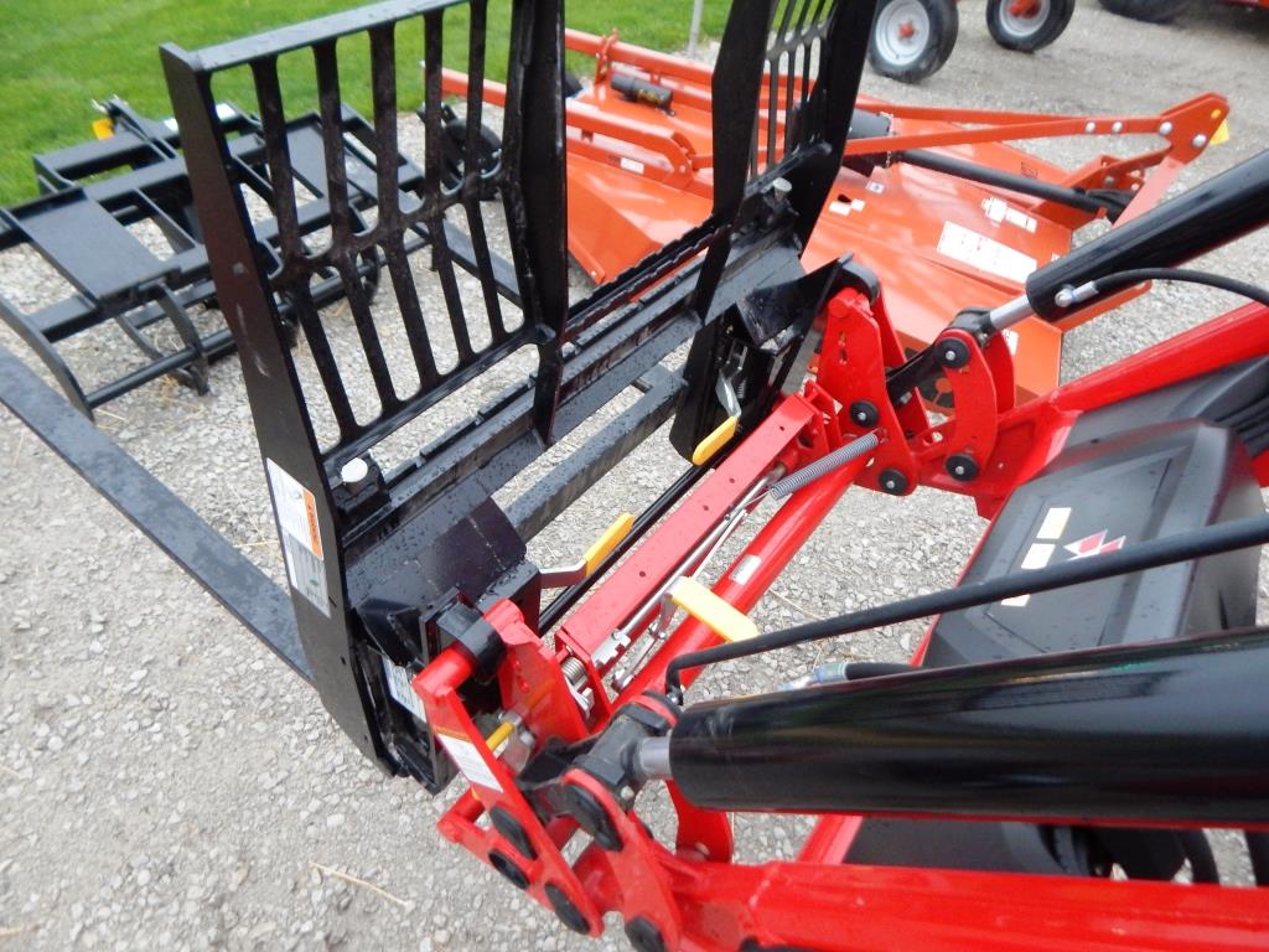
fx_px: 807
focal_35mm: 22
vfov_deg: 61.1
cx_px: 634
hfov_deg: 76.4
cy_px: 476
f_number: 3
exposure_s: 1/13
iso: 400
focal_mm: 4
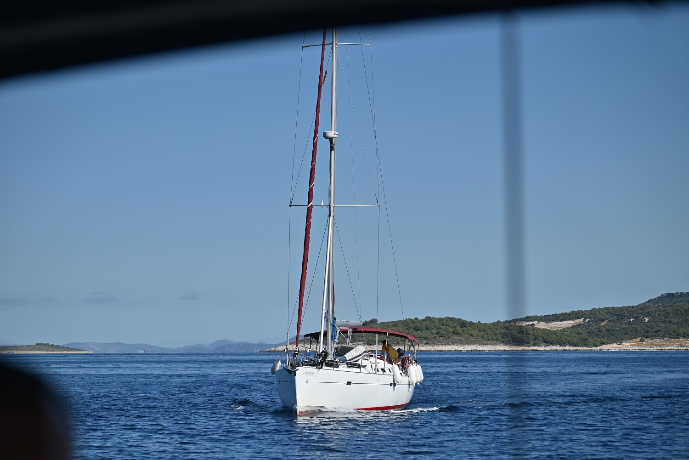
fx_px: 2335
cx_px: 344
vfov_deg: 11.2
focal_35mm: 122
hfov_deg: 16.8
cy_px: 230
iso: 250
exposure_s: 1/6400
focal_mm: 122
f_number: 4.8
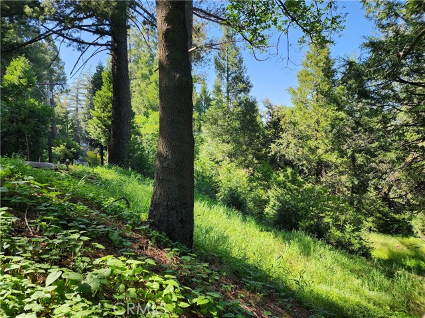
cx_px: 212
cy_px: 159
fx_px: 282
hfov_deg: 73.9
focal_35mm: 23
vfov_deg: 58.9
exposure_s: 1/205
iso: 12
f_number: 1.8
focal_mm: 6.4
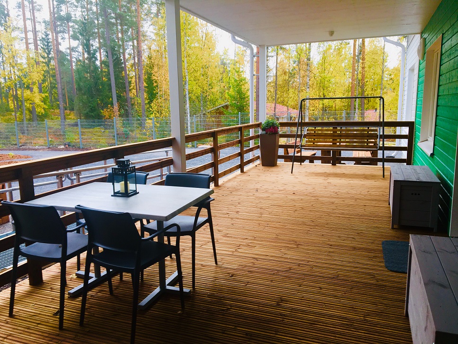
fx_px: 384
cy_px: 172
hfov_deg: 61.6
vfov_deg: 48.3
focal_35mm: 29
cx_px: 229
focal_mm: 4.15
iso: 25
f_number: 2.2
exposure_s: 1/129
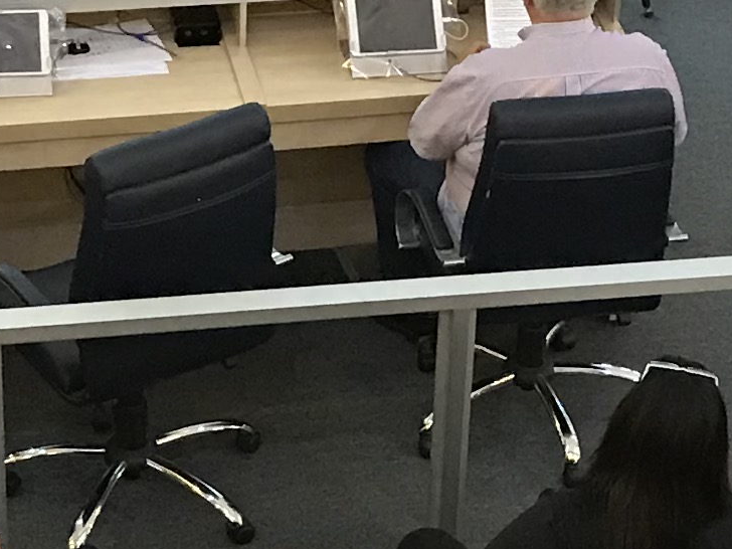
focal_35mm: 155
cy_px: 177
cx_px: 629
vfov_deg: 9.6
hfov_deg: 12.7
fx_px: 3278
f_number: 1.8
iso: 80
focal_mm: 3.99
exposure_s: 1/15
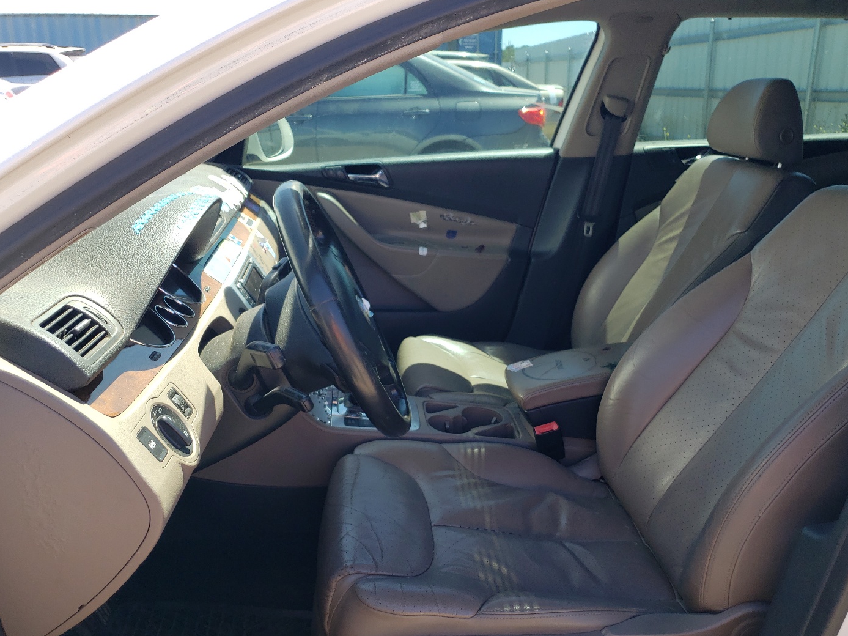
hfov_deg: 59.9
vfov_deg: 46.7
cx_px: 449
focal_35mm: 30
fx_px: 735
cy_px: 363
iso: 50
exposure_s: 1/588
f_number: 1.5
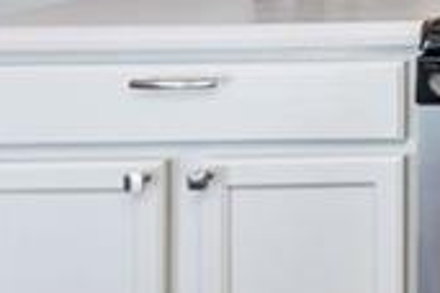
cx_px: 901
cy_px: -191
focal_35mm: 72
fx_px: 880
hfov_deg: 18.0
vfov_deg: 16.6
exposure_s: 1/160
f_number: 4.5
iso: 400
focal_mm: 12
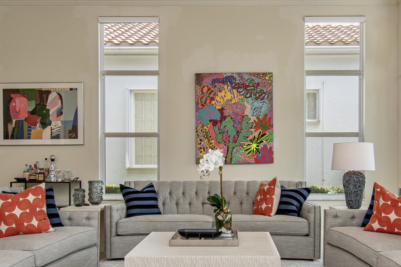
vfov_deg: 34.1
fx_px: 434
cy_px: 157
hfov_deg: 49.5
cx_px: 223
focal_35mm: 39
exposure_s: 1/125
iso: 200
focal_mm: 10
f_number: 5.6
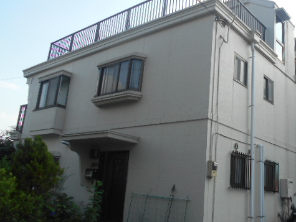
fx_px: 300
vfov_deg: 40.7
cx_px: 193
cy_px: 108
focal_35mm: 35
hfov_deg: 51.8
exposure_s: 1/500
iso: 80
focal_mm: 4.6
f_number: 3.2
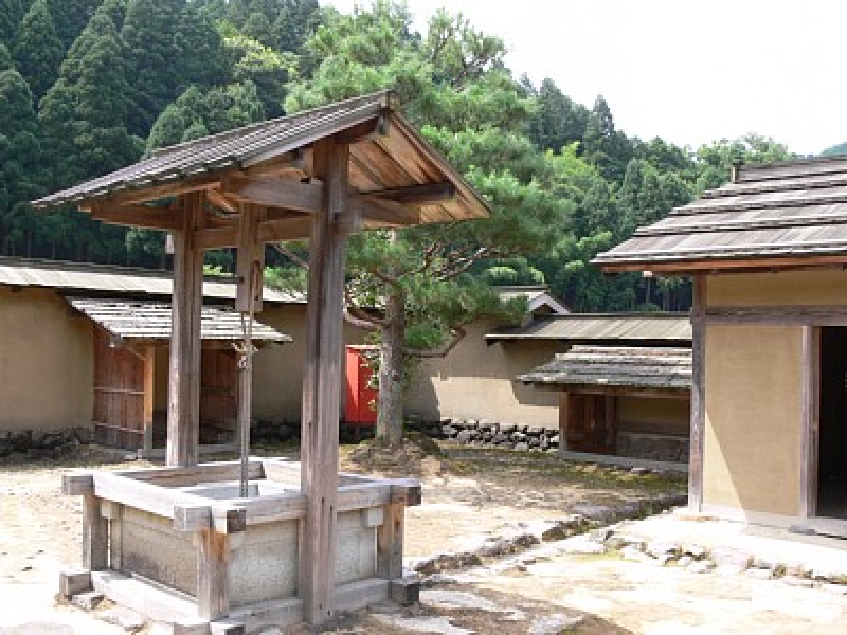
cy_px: 318
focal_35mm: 35
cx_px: 424
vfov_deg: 40.7
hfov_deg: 52.6
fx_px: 856
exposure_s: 1/100
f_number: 5
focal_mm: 7.4
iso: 80
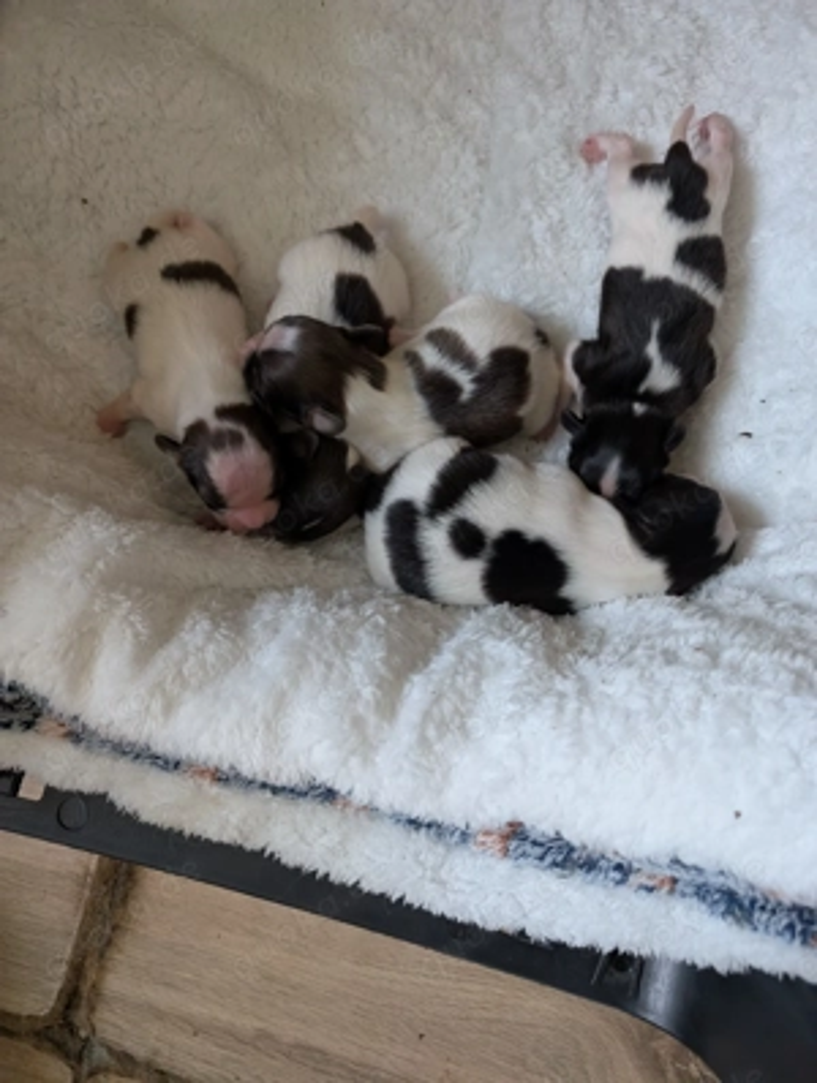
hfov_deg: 57.0
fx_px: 753
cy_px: 542
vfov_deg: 71.5
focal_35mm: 24
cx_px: 408
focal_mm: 6.9
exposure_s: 1/102
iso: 1041
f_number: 1.68
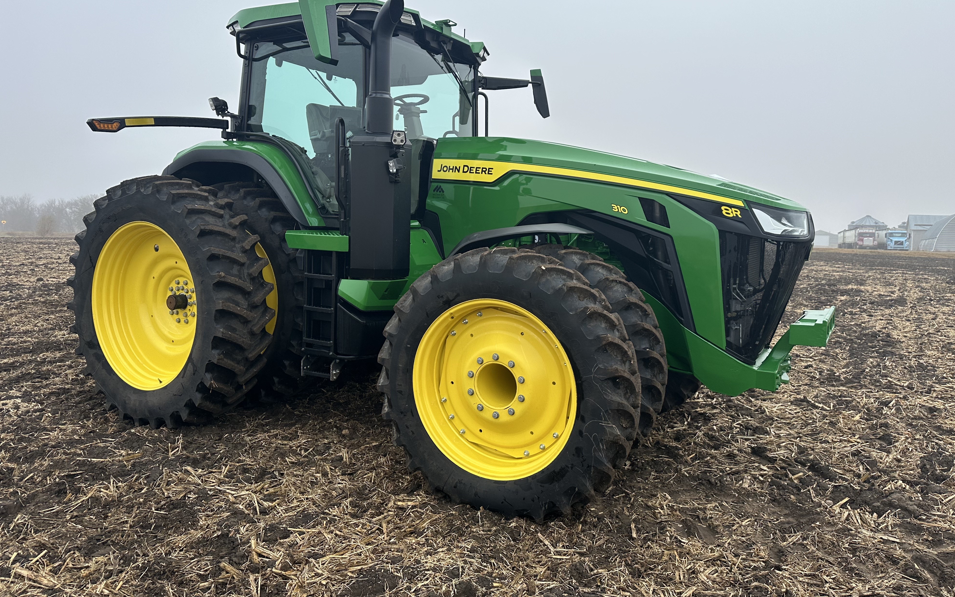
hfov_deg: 70.4
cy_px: 264
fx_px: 677
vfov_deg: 47.5
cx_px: 475
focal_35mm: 26
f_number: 1.78
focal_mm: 6.86
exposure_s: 1/927
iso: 80
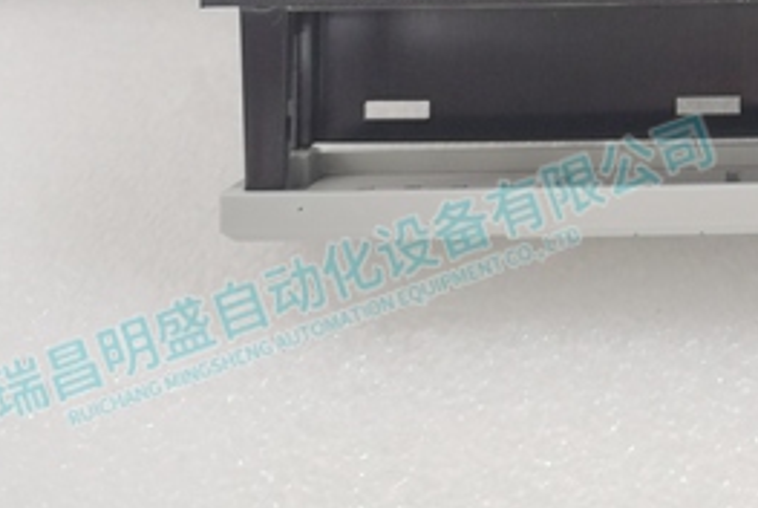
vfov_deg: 16.3
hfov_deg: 24.4
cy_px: -244
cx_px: 853
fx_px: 1623
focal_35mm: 77
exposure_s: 1/33.3
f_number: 1.8
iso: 379
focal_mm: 4.75
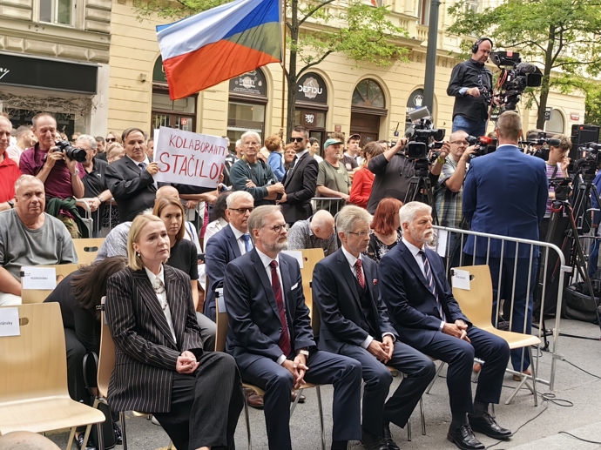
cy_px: 225
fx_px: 816
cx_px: 300
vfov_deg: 30.9
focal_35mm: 47
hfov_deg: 40.4
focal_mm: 5.75
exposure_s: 1/900
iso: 80
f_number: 2
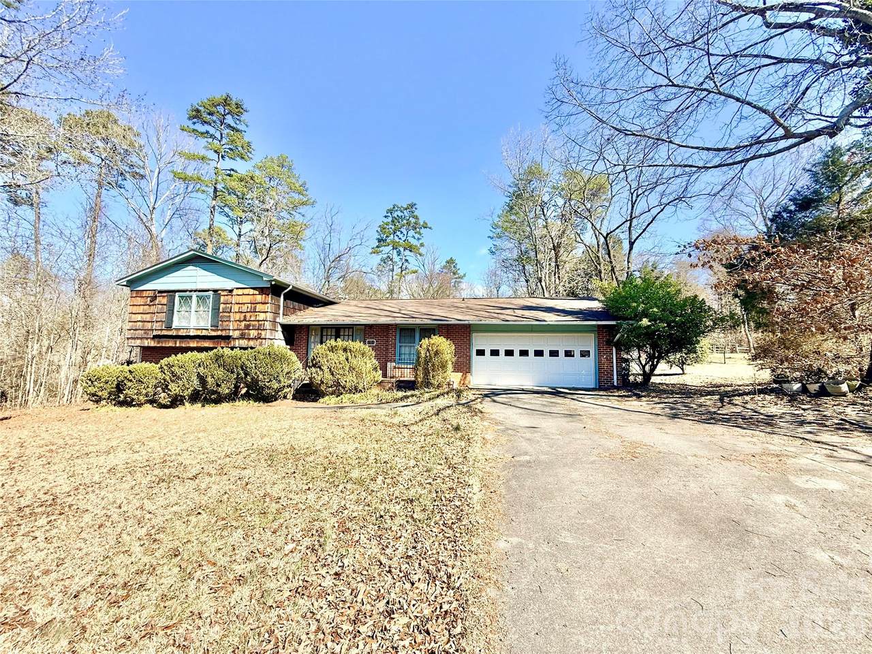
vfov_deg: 85.7
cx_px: 436
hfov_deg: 102.1
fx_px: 353
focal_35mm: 14
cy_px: 327
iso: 50
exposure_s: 1/1105
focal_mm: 2.22
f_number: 2.2
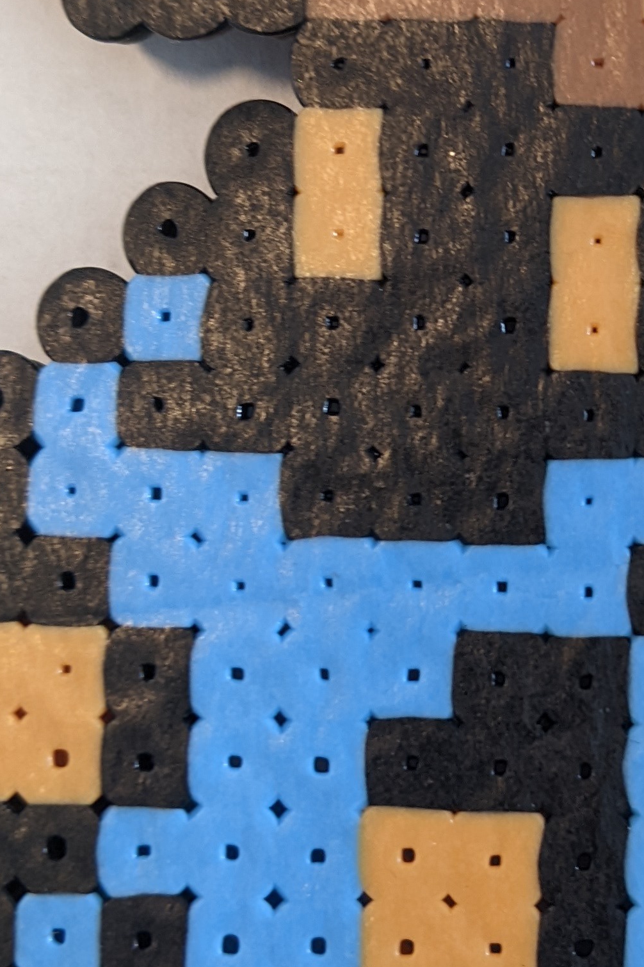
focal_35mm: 75
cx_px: 707
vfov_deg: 27.0
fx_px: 2013
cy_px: 402
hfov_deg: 17.6
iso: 93
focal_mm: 4.44
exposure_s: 1/30
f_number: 1.8
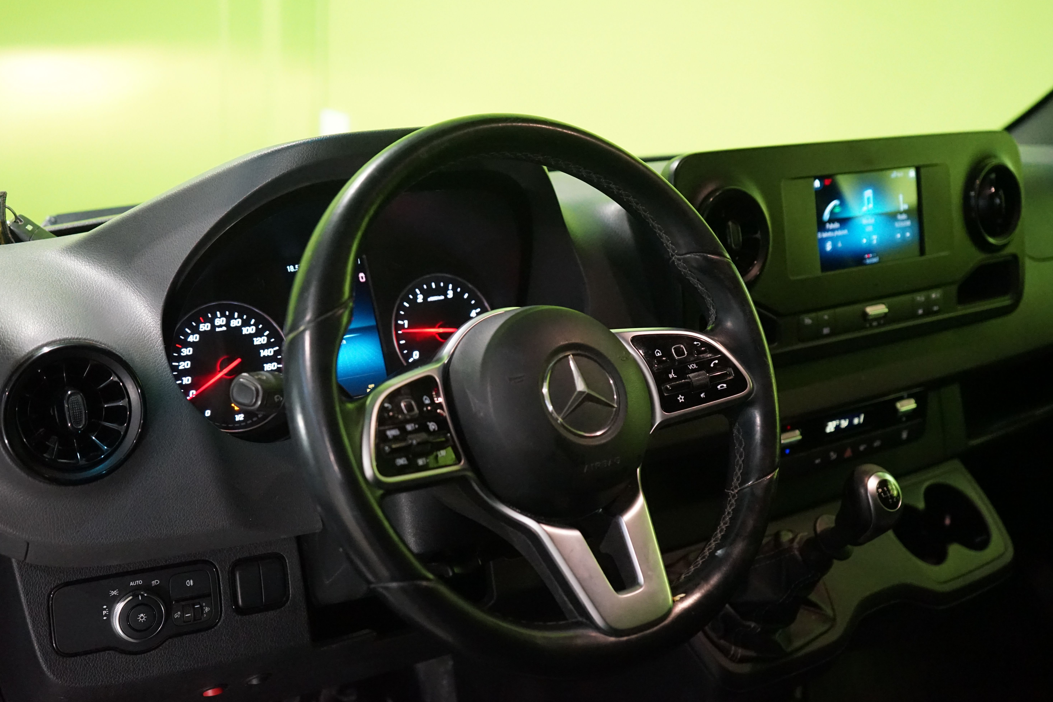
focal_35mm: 39
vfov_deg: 34.2
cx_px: 514
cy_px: 348
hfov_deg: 49.6
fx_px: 1141
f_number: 4
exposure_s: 1/125
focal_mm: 38
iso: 6400
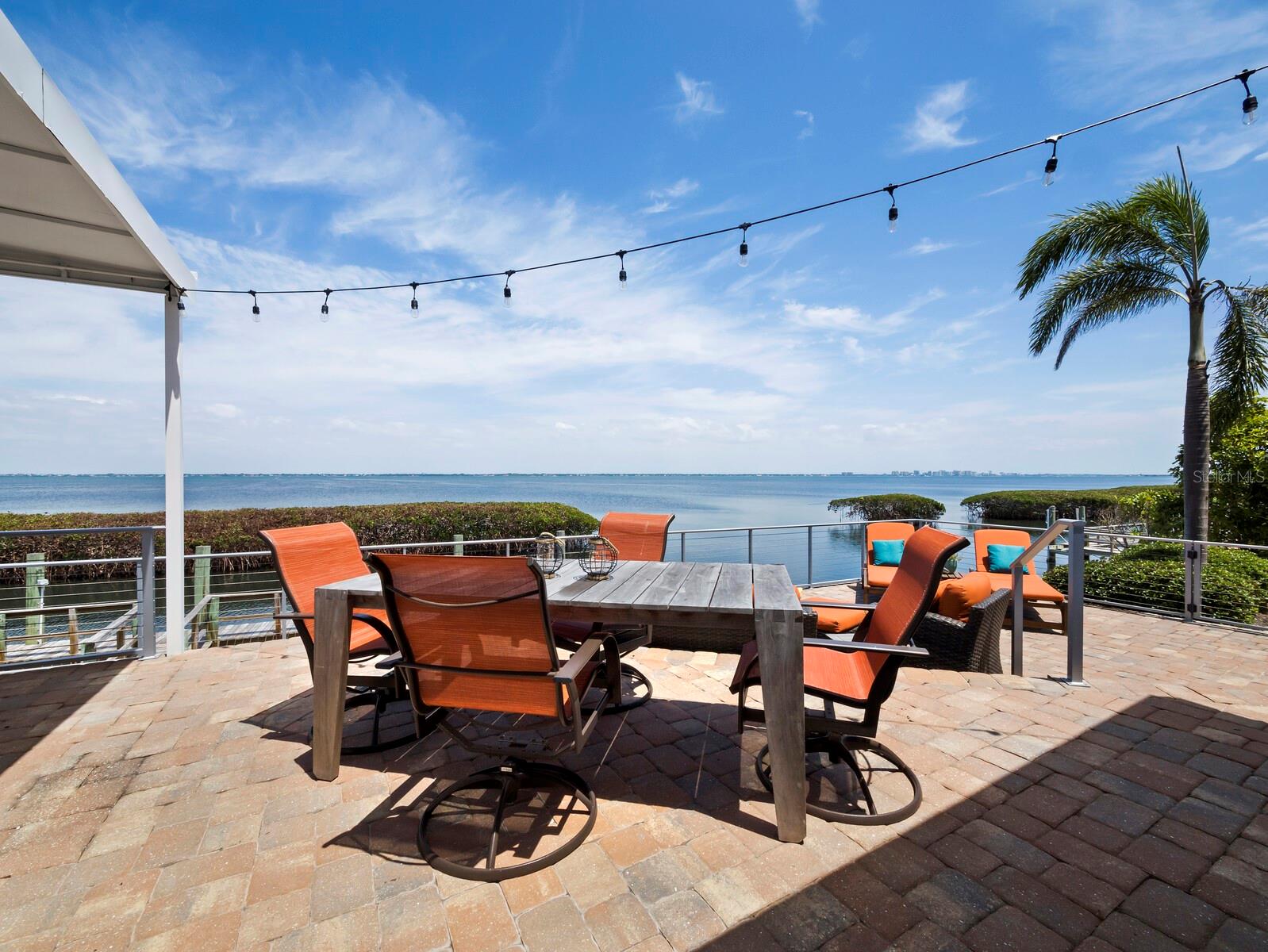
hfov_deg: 102.0
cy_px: 476
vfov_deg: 85.7
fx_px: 513
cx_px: 634
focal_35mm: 14
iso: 400
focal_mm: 7
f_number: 11
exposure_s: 1/400
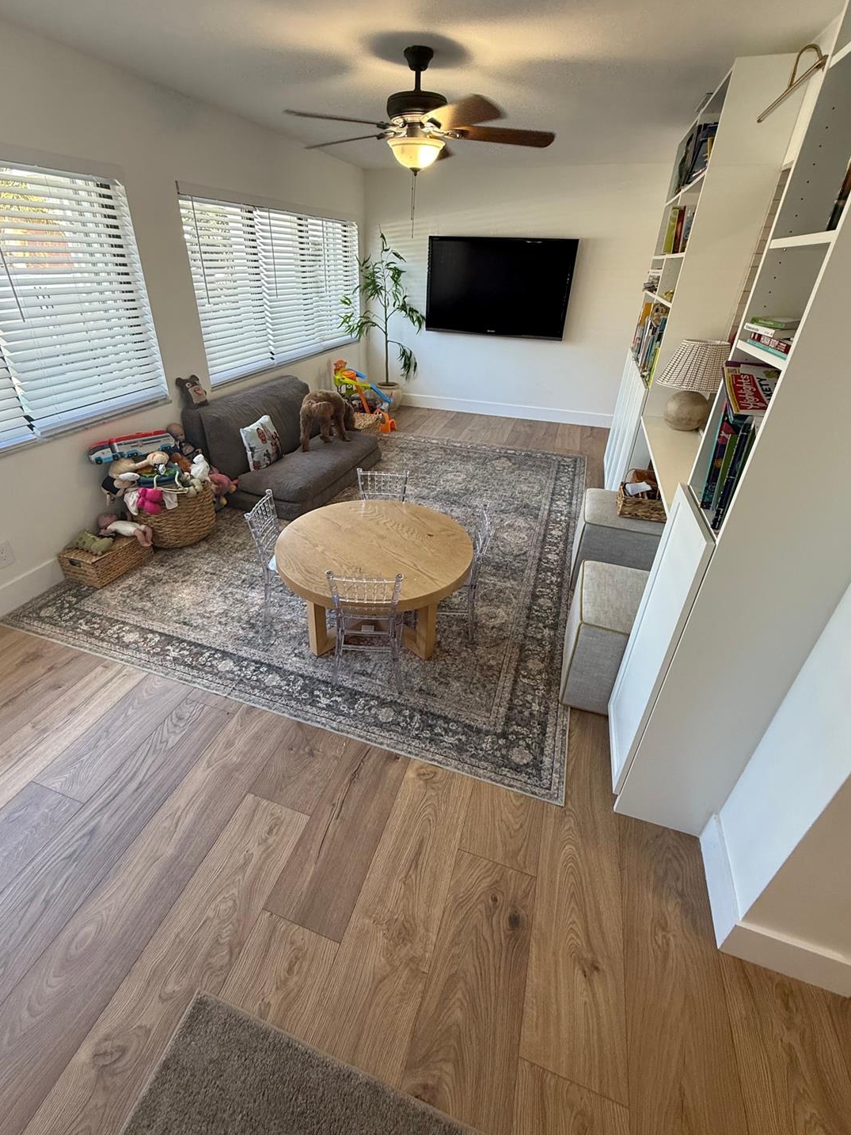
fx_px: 492
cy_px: 533
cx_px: 408
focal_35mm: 15
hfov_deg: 81.7
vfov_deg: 98.1
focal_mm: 2.22
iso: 200
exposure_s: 1/120
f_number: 2.2
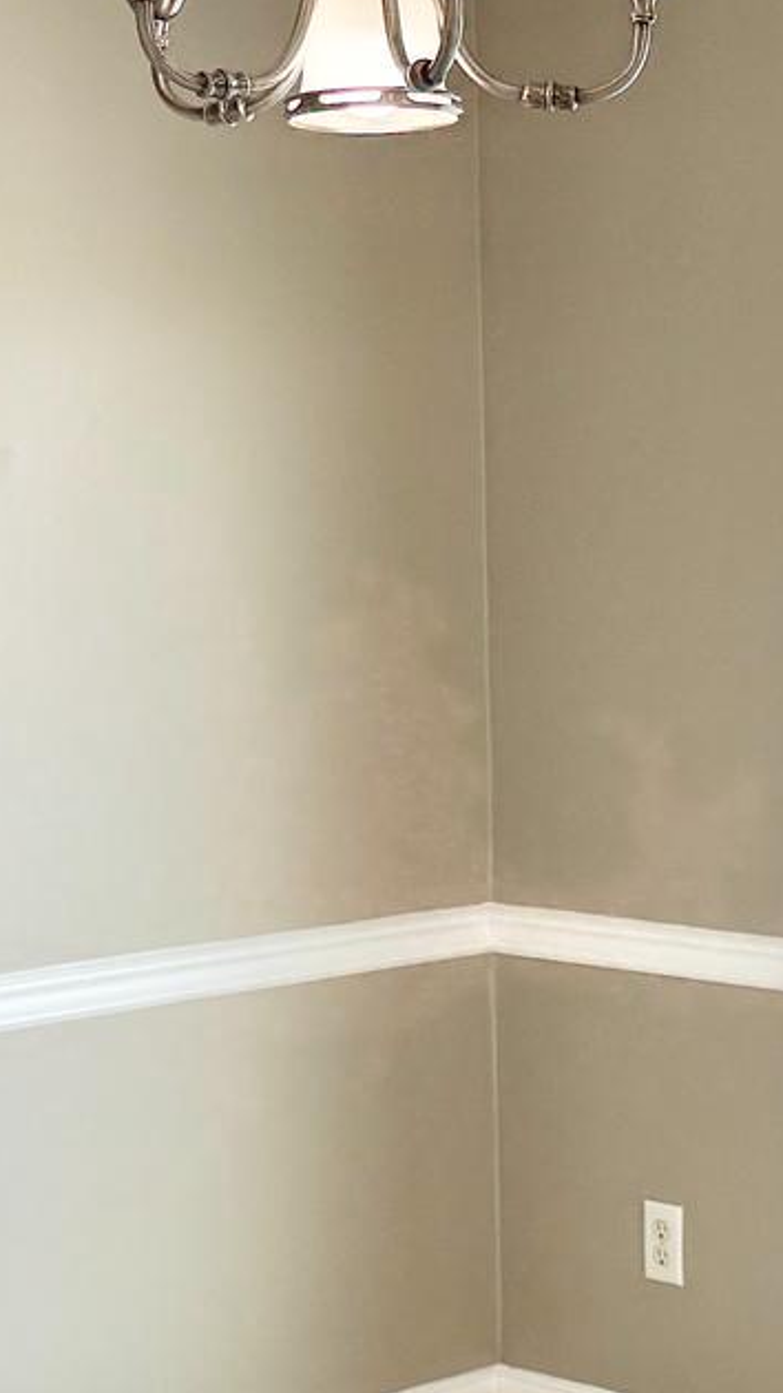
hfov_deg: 14.2
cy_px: 758
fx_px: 3140
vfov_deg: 25.0
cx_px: 522
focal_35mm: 85
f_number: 1.78
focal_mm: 6.76
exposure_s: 1/149
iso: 80
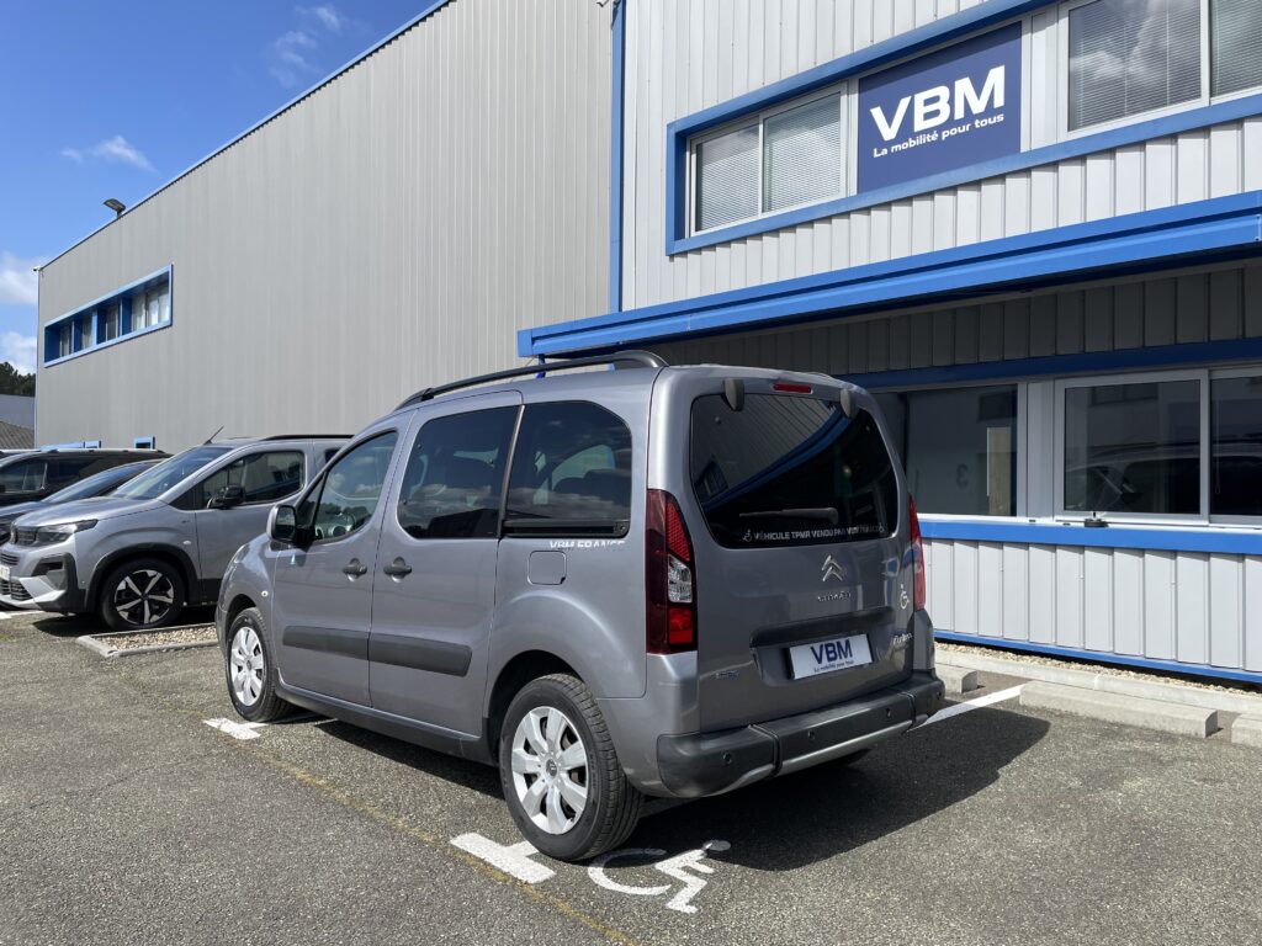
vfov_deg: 53.1
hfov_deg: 67.3
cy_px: 473
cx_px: 631
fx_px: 948
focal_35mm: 26
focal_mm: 4.2
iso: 32
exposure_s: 1/3731
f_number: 1.6
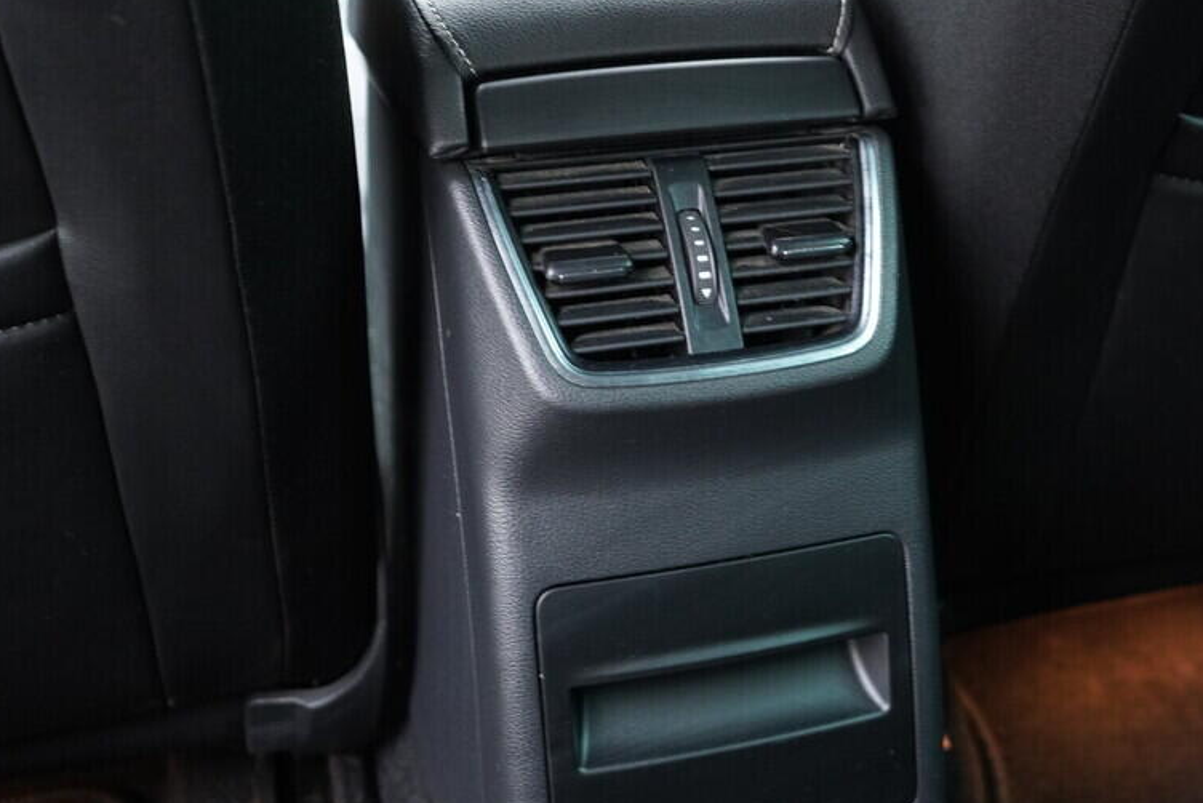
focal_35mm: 49
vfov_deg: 27.5
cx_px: 725
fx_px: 1638
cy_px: 334
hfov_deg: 40.1
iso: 1250
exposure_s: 1/40
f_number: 2.8
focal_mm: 24
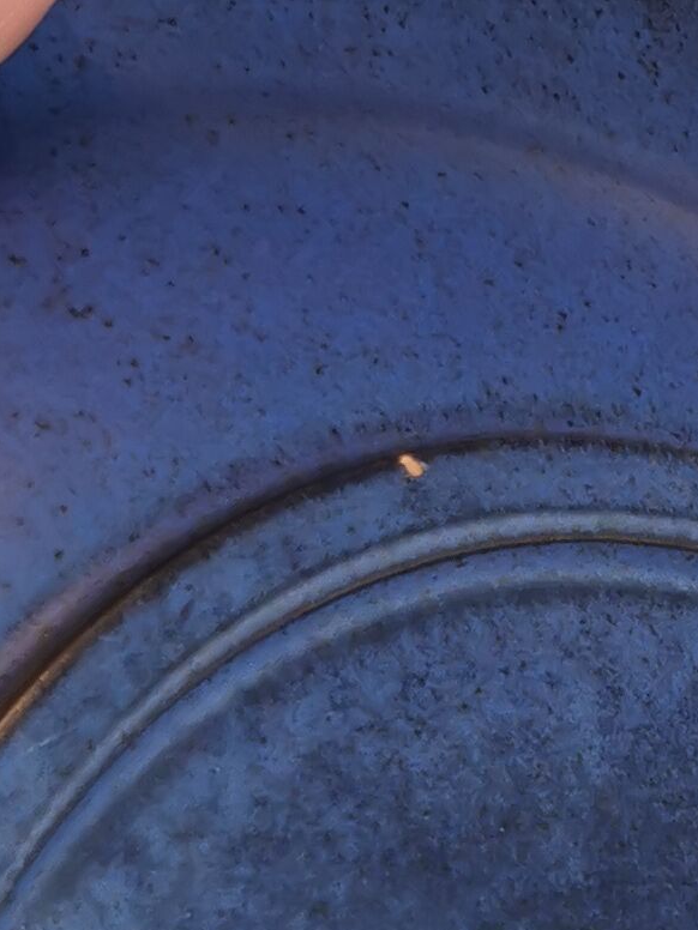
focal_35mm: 127
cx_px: 620
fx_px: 3414
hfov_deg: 11.6
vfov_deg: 13.7
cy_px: 1744
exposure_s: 1/186
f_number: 1.6
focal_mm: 5.56
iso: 50
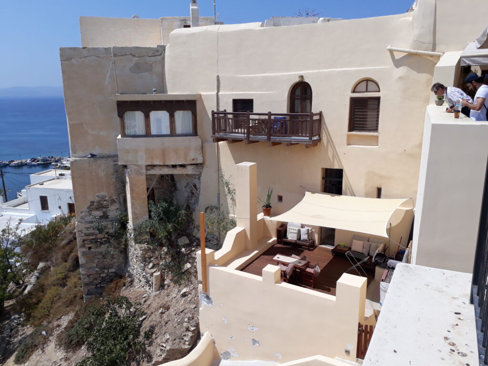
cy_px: 183
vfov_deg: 51.4
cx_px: 244
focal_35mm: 27
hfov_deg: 65.3
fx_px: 381
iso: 40
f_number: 1.9
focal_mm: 3.6
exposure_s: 1/2370
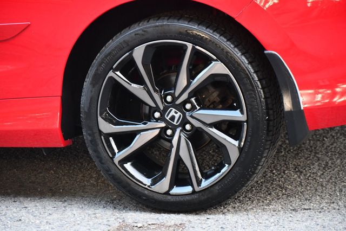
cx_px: 173
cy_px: 116
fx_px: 1873
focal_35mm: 195
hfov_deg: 10.6
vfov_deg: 7.0
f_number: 4.8
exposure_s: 1/100
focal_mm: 130
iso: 3200
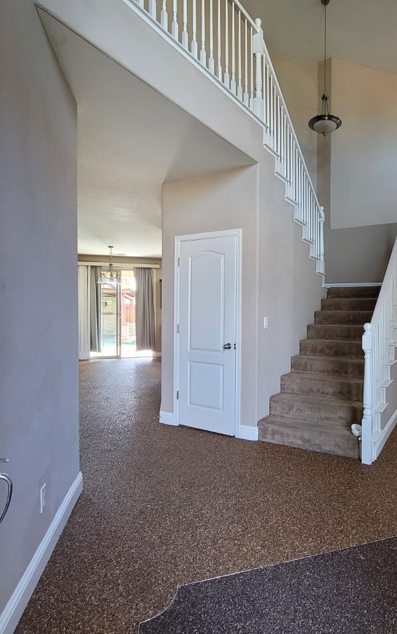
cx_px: 287
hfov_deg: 59.6
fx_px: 329
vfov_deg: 88.0
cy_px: 318
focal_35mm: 19
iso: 160
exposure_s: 1/60
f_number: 2.2
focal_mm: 2.2
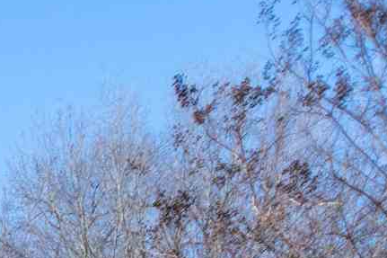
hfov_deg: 9.6
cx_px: -745
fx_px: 1837
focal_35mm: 171
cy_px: 853
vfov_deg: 7.0
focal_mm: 24
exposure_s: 1/1250
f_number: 11
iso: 400
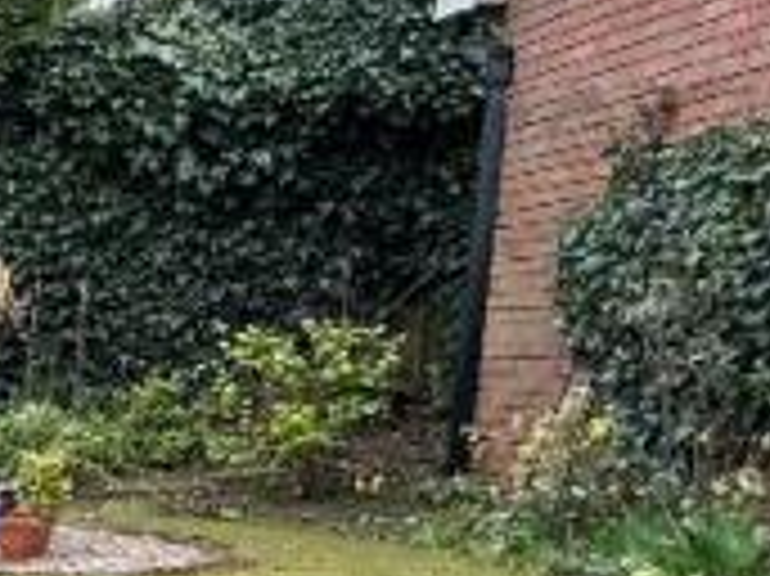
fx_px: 1867
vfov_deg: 16.9
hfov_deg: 16.5
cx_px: -851
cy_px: 648
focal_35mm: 84
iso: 40
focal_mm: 2.22
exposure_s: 1/184
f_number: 2.2
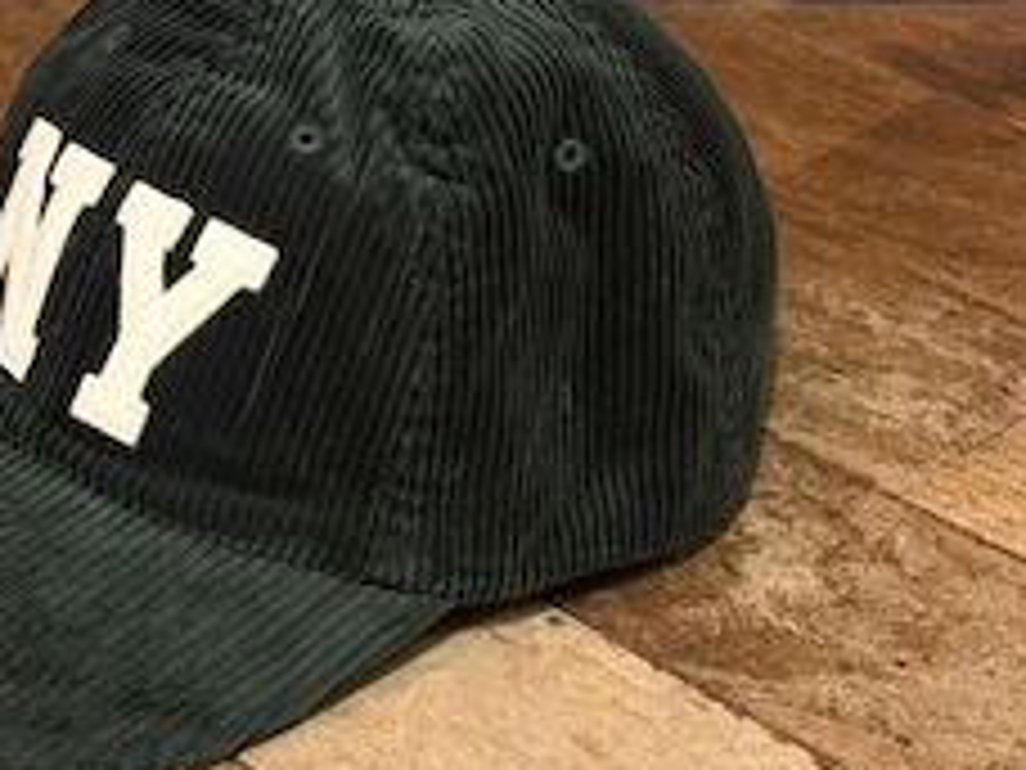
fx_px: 3320
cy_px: 187
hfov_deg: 17.4
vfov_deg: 13.2
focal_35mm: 112
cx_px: 216
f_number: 1.78
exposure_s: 1/30
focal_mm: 6.76
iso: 640
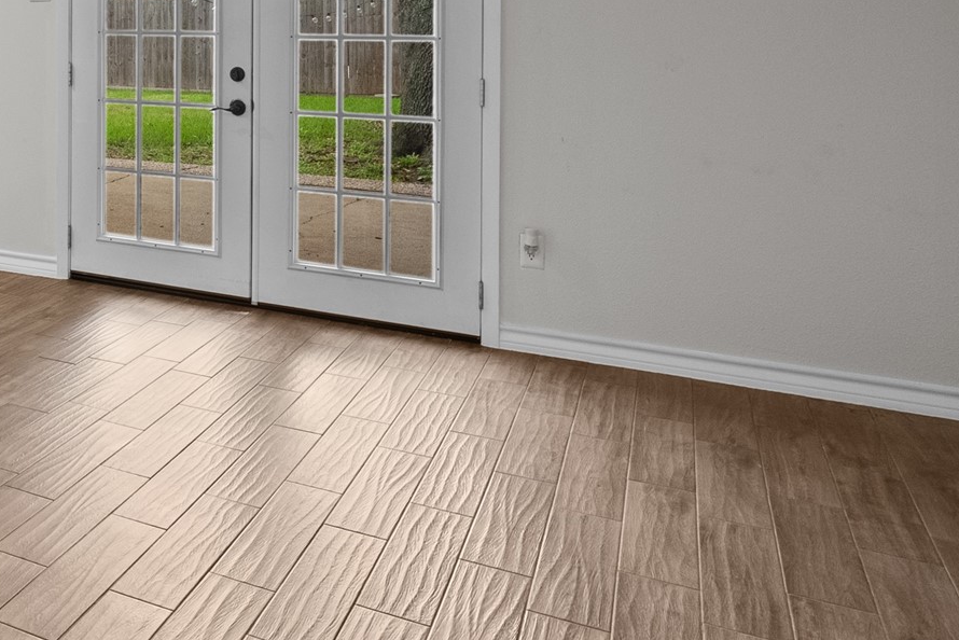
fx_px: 1039
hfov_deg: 39.7
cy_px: 17
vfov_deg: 31.9
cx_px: -114
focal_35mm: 39
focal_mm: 16
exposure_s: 1/5
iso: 2500
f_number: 8
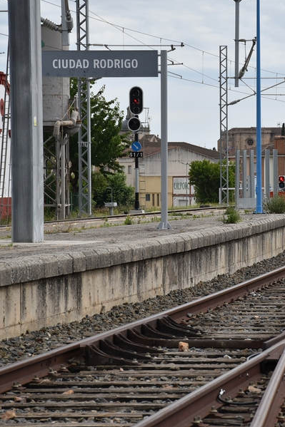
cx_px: 236
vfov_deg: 10.7
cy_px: 213
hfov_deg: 7.1
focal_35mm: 192
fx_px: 2278
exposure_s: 1/640
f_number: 6.3
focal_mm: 85
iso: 200
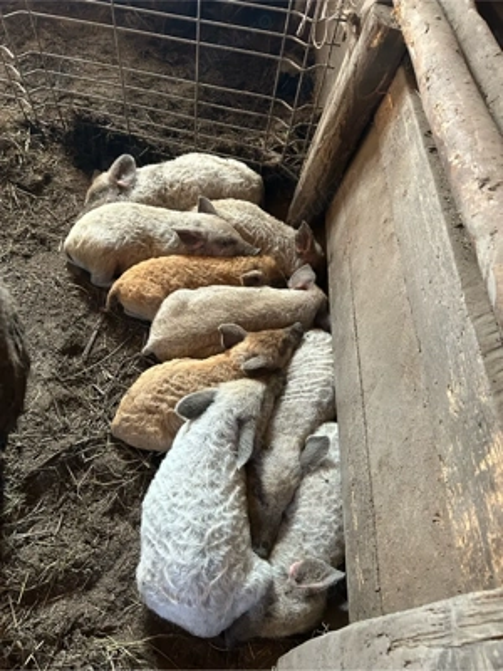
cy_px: 336
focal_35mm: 26
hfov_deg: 53.1
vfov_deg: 67.3
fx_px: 504
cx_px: 252
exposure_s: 1/60
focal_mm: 5.7
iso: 500
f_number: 1.5
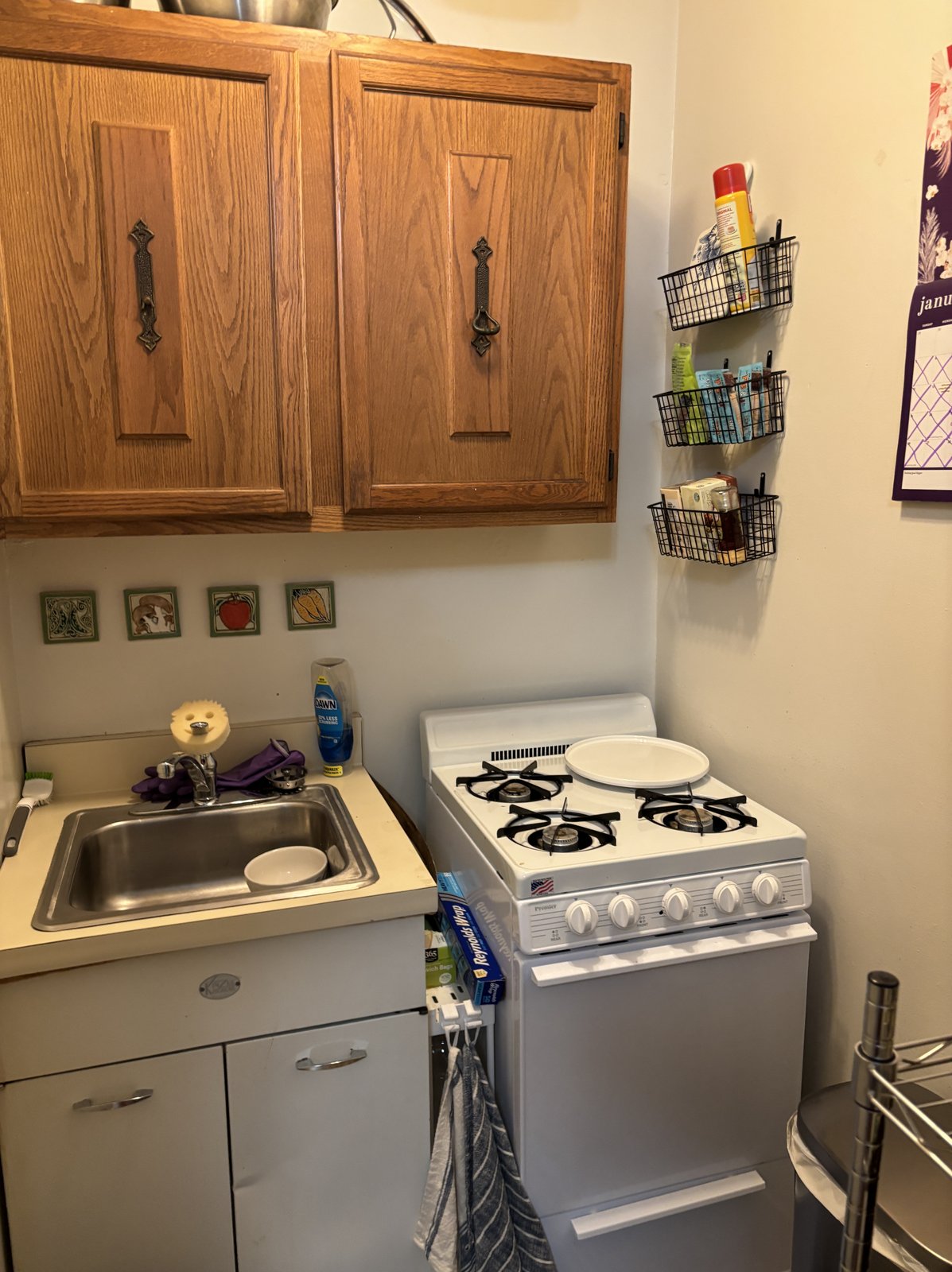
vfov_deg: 67.4
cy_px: 636
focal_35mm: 26
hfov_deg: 53.0
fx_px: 955
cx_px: 476
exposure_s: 1/60
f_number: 1.6
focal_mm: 5.96
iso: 250
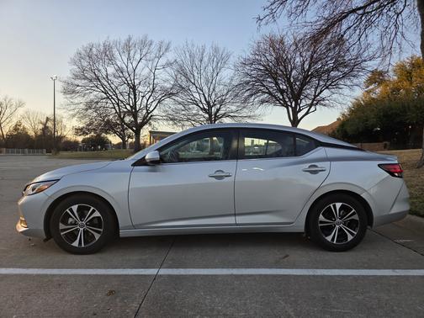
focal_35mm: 23
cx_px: 212
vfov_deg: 58.9
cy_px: 159
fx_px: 282
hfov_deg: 73.9
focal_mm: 6.3
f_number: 1.7
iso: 32
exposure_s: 1/359
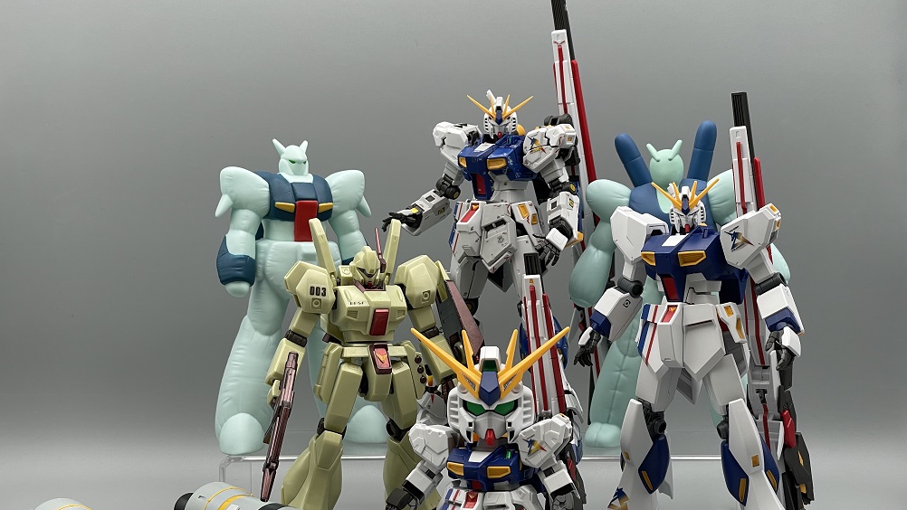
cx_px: 454
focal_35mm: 57
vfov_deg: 21.1
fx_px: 1371
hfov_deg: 36.6
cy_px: 318
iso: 25
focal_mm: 6
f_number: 2
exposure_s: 1/120
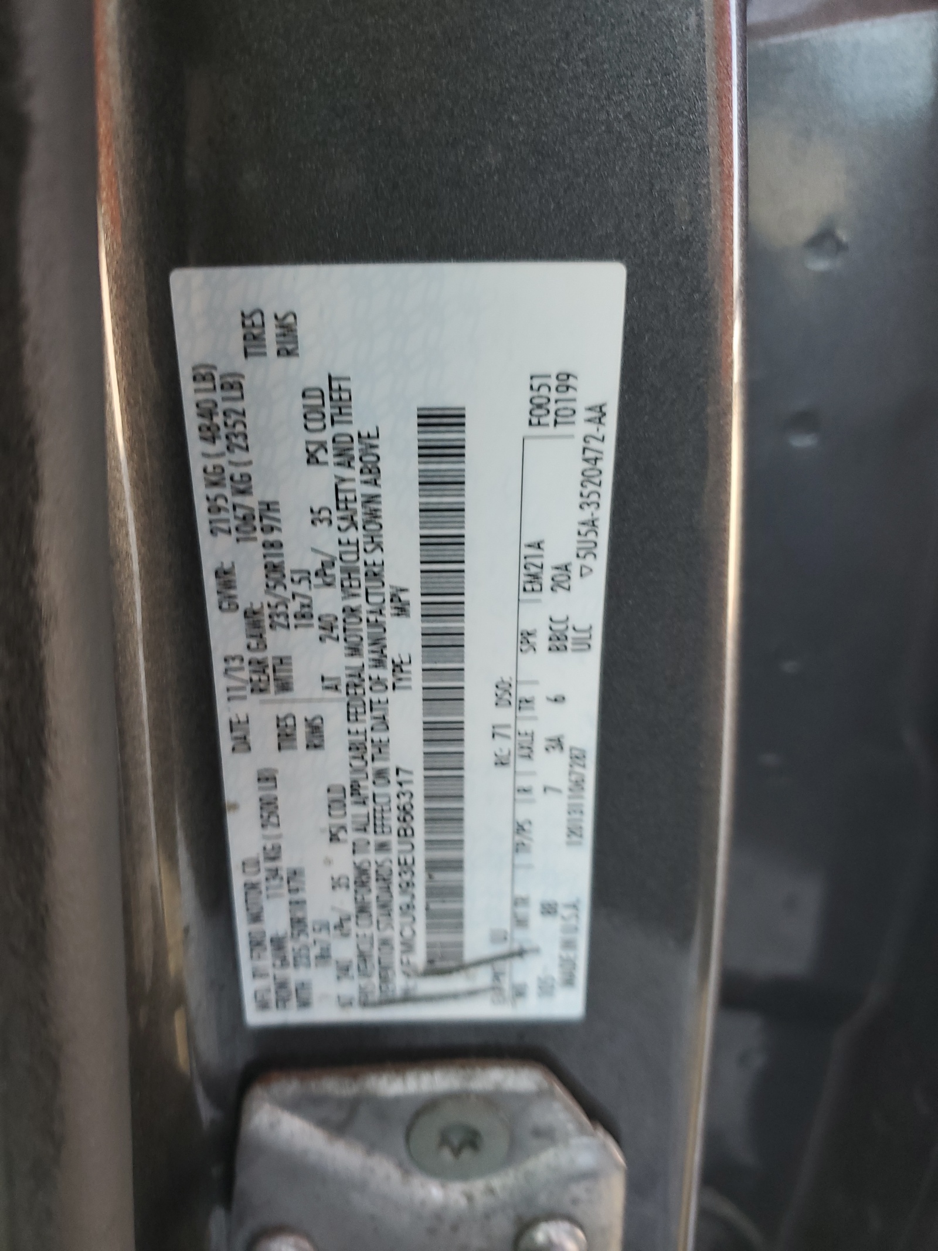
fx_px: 939
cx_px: 469
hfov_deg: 53.1
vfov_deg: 67.3
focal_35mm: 26
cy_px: 626
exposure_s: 1/120
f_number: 1.5
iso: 63
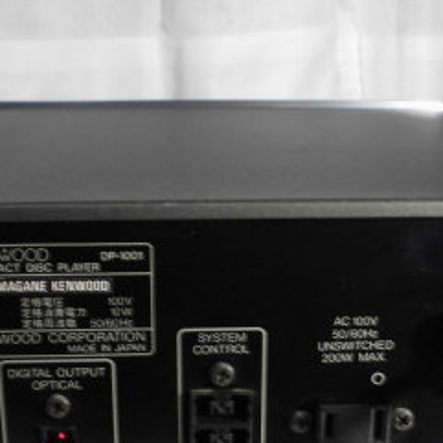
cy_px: 283
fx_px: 883
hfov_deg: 28.1
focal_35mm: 61
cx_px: 250
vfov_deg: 28.0
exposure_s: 1/6
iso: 100
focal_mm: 4.6
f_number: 3.5
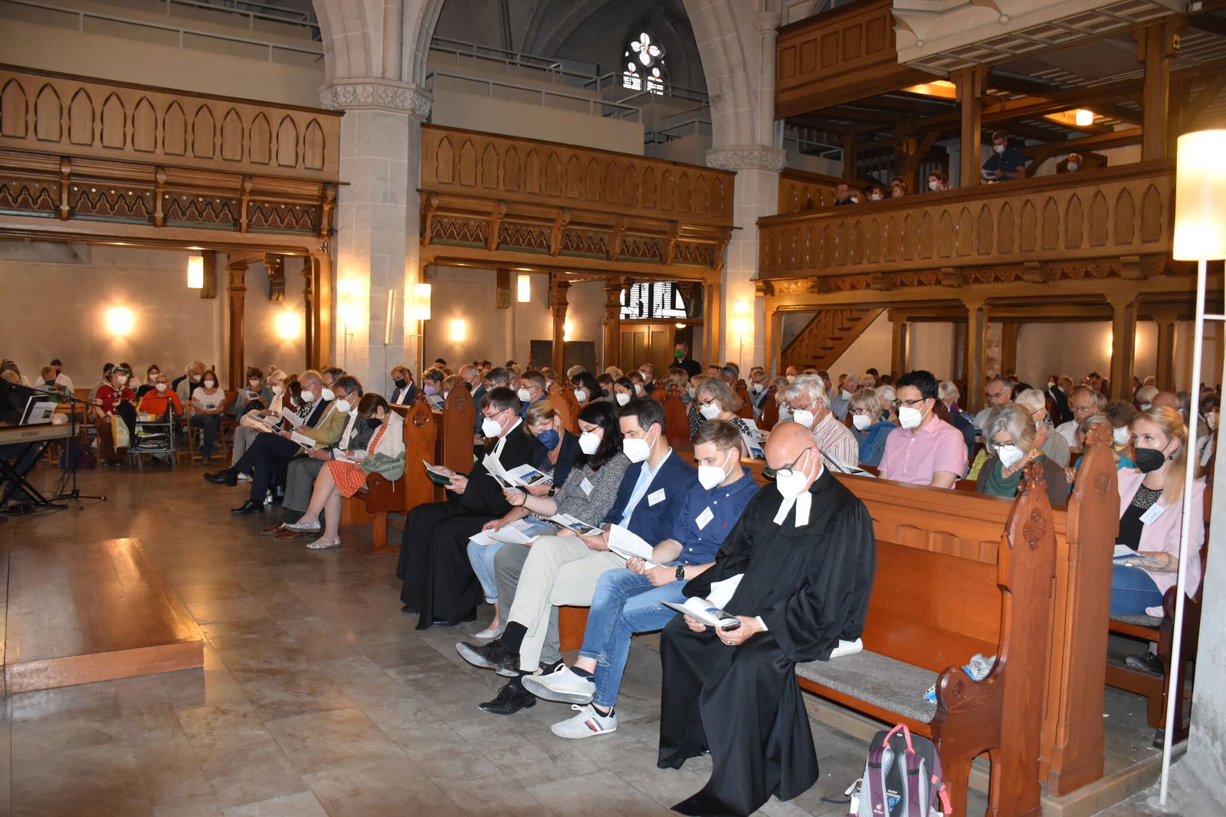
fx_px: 919
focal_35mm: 27
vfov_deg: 47.9
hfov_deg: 67.4
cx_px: 613
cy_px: 408
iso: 1800
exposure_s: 1/60
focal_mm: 18
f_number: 3.5
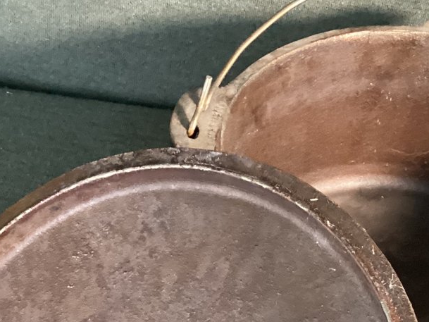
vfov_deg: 18.5
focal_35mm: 77
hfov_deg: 25.3
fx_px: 954
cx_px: 271
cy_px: 339
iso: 500
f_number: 2.4
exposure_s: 1/30
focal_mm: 3.3
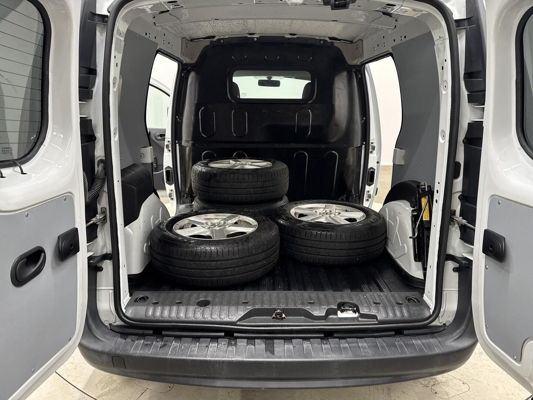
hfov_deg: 71.6
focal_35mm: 24
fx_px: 370
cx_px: 266
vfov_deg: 56.8
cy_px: 200
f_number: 1.78
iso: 200
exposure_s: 1/50
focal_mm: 6.76
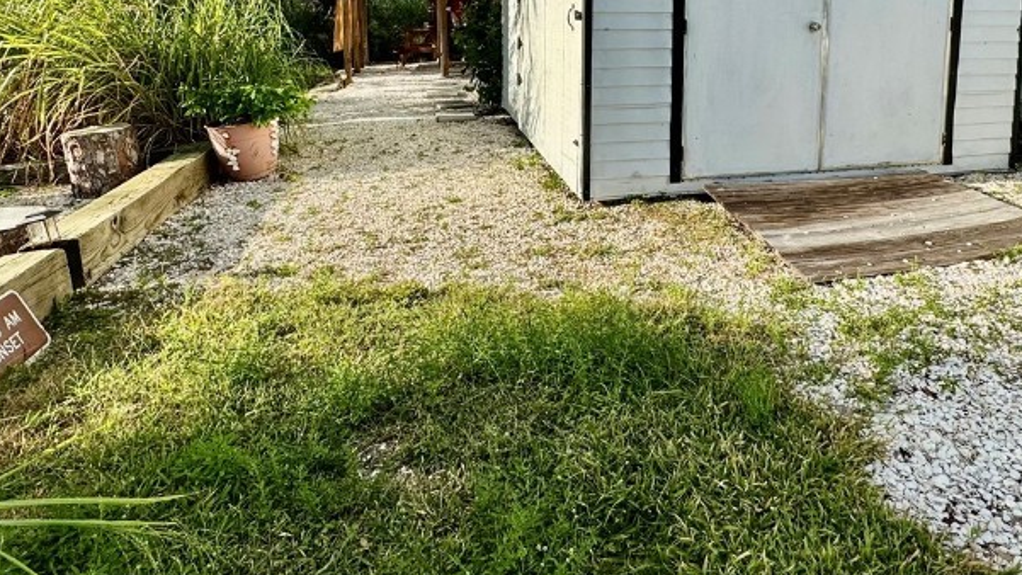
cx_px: 580
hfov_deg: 71.6
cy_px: 78
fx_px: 705
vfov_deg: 41.5
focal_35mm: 26
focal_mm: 2.22
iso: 50
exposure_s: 1/1299
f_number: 2.2
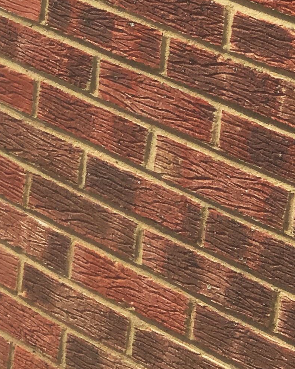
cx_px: -192
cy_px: -365
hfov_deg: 12.5
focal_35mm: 115
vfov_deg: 14.1
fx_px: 1255
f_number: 2.2
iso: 25
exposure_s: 1/1350
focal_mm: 4.15
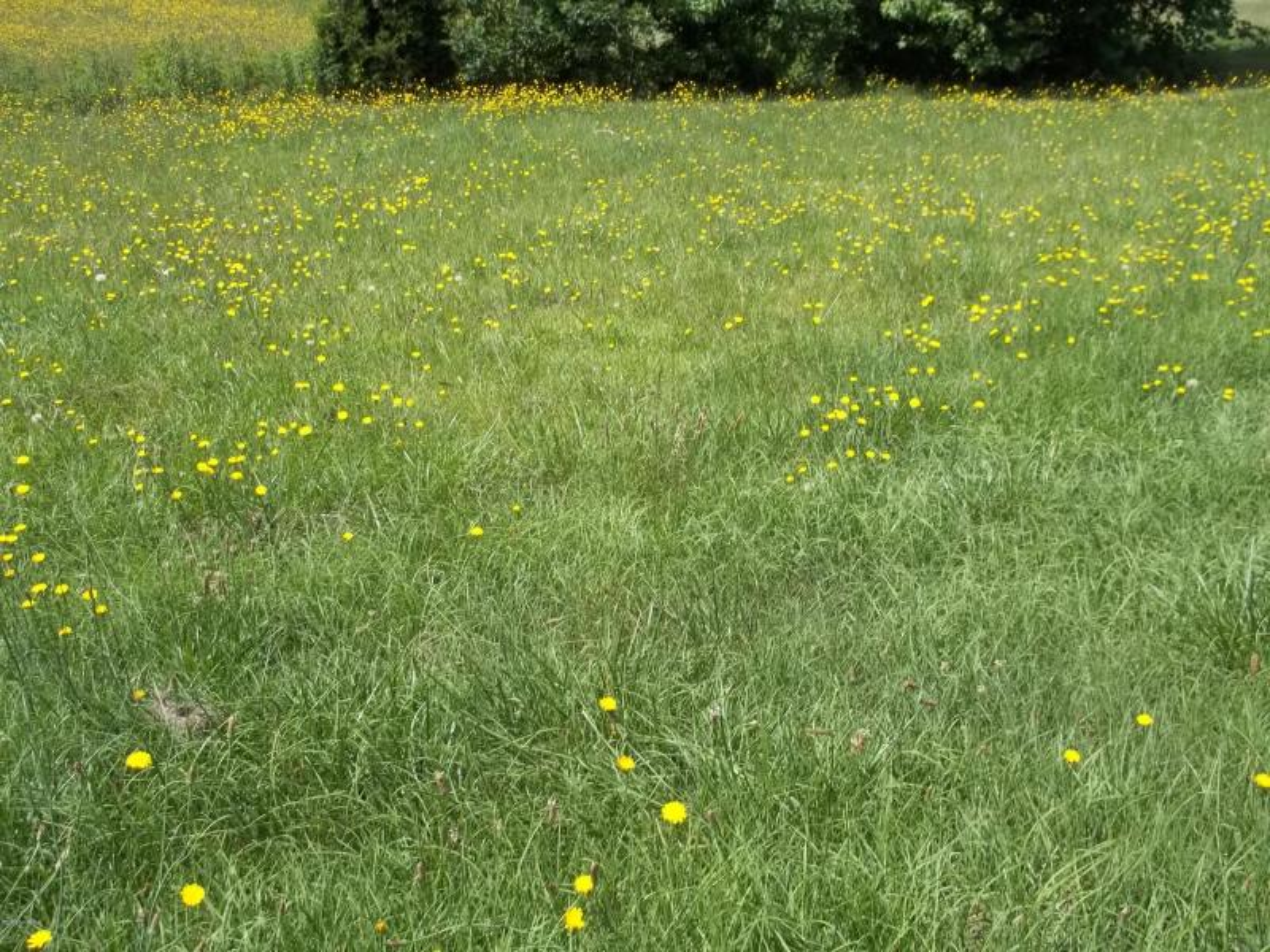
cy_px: 476
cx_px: 635
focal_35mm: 33
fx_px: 1211
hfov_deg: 55.4
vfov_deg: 42.9
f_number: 8
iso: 64
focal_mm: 5.9
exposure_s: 1/125
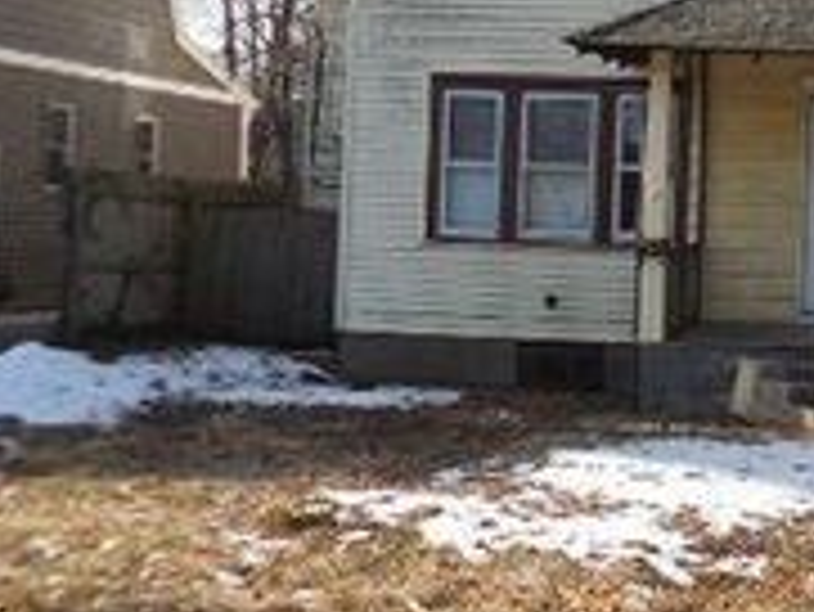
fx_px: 1624
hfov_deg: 26.3
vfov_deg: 21.2
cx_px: 863
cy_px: 182
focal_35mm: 69
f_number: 3.3
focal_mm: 4.5
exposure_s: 1/800
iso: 125
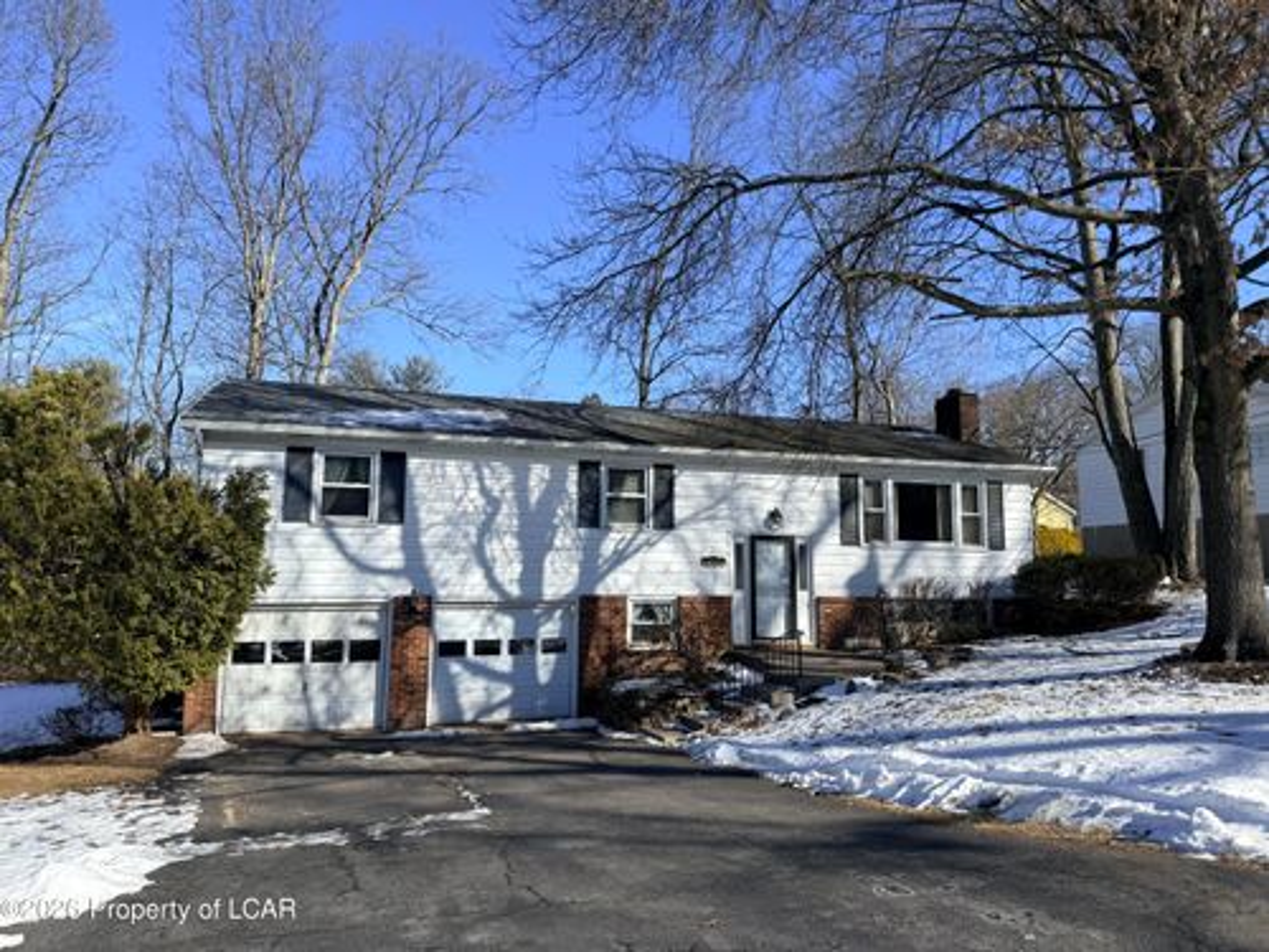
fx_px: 880
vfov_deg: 56.8
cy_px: 476
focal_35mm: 24
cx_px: 634
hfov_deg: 71.6
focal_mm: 6.76
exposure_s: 1/3759
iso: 80
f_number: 1.78
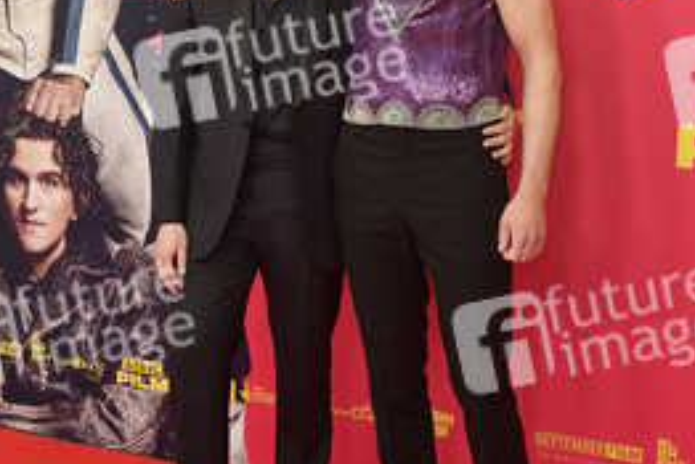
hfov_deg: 31.4
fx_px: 1236
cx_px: 348
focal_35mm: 64
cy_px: 199
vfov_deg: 21.3
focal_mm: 42
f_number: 8
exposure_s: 1/250
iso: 1000
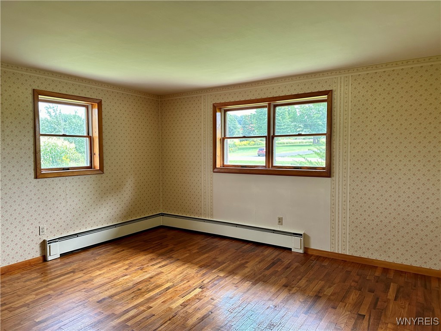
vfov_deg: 56.8
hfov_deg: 71.6
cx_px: 220
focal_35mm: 24
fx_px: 306
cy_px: 166
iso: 160
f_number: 1.78
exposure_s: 1/121
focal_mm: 6.86
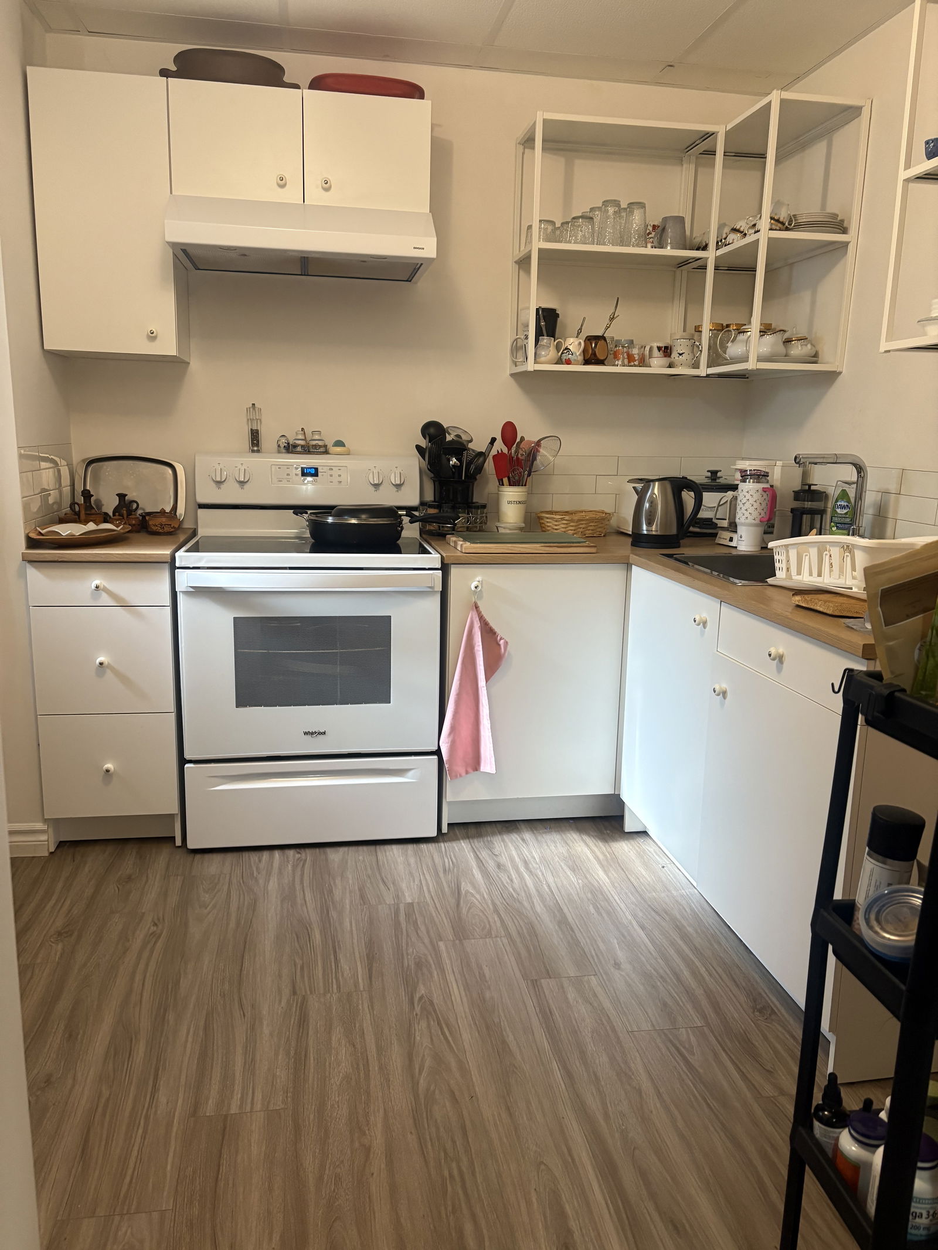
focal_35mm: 26
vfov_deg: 67.3
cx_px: 469
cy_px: 625
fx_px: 939
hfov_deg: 53.1
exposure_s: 1/60
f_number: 1.6
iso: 200
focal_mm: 5.96
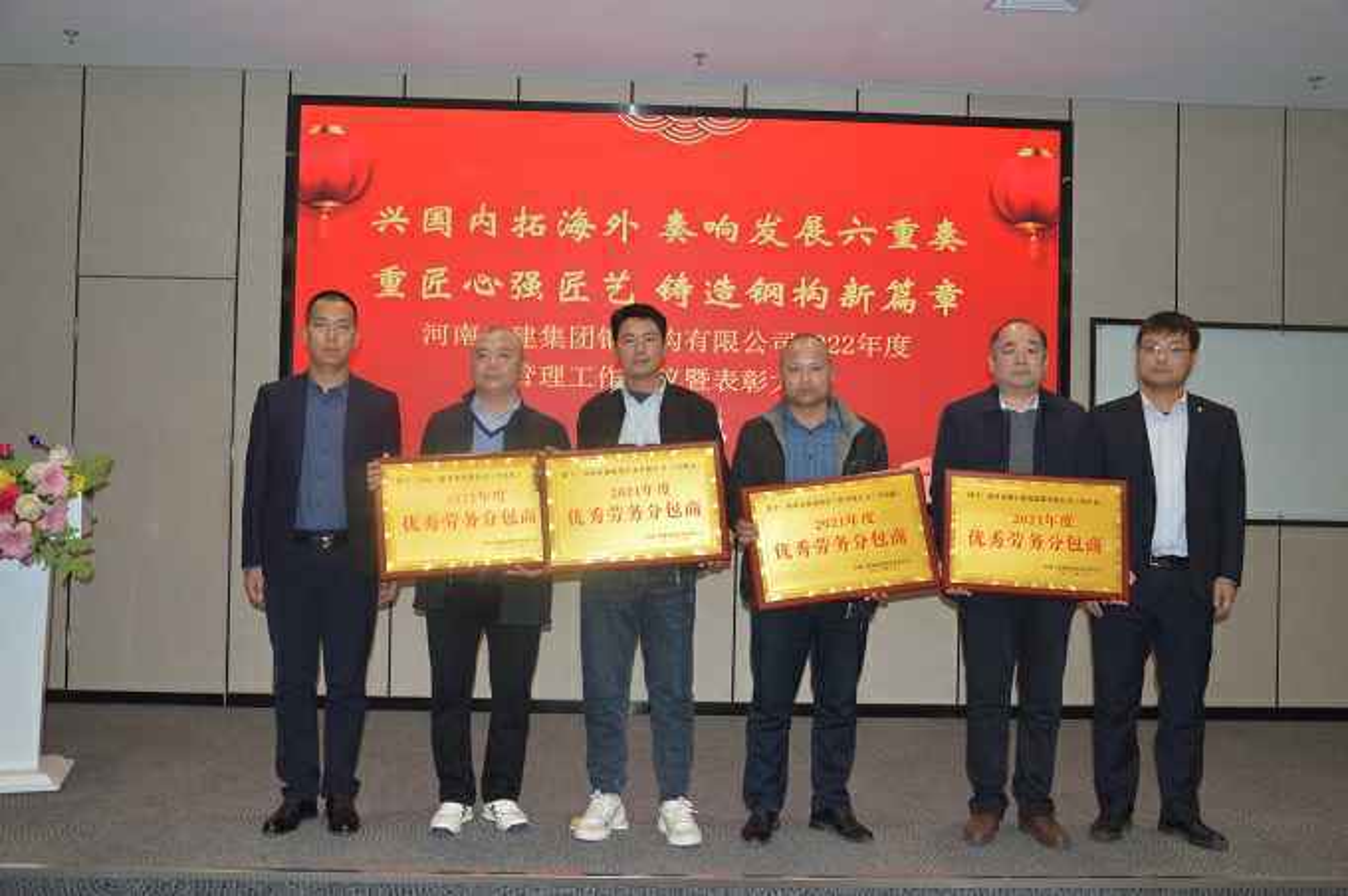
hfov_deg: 59.5
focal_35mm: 32
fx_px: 1178
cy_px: 448
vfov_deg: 41.6
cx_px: 674
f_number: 3.8
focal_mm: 21
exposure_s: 1/60
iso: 400
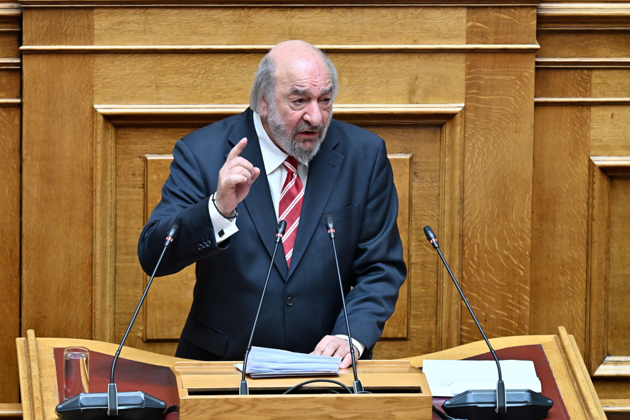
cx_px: 315
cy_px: 210
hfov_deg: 5.6
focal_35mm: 370
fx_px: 6474
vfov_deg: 3.7
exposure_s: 1/250
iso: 4500
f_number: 6
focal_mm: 370
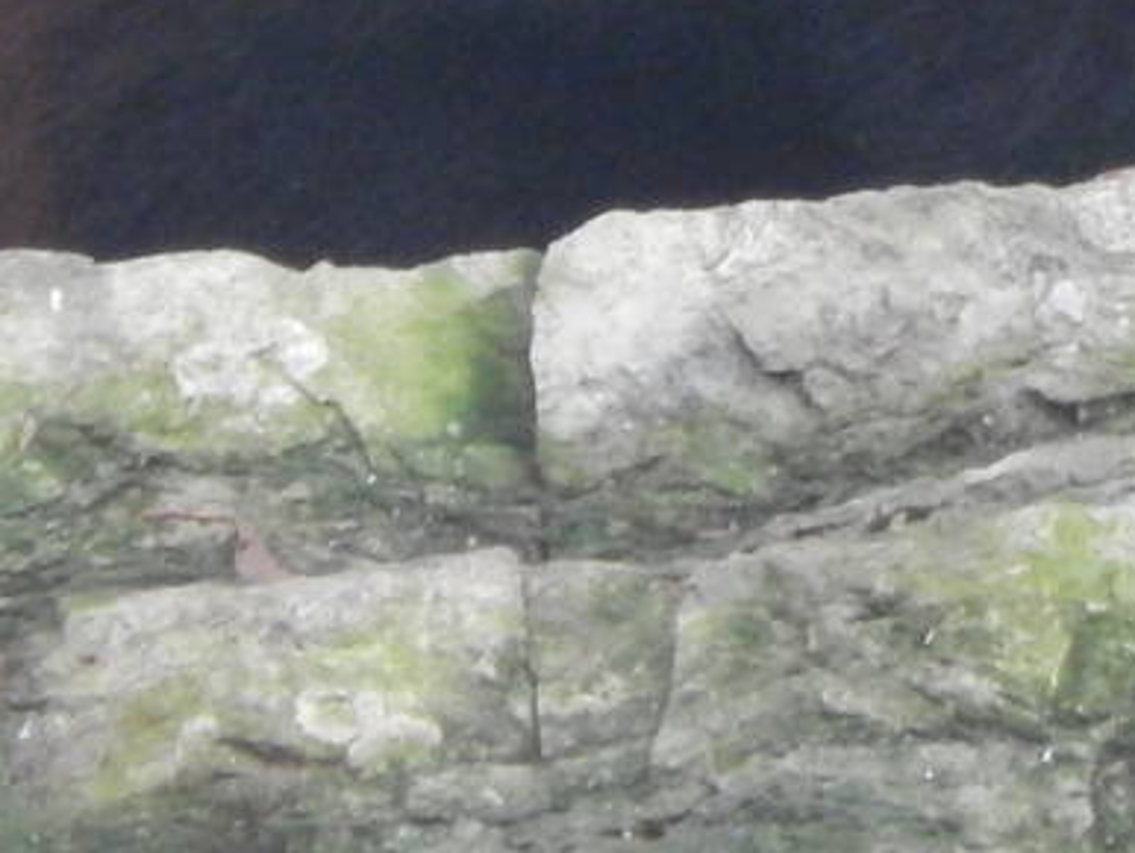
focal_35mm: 2796
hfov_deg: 0.7
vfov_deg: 0.5
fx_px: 91733
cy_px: -885
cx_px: 776
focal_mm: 120
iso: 640
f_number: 5.8
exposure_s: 1/60
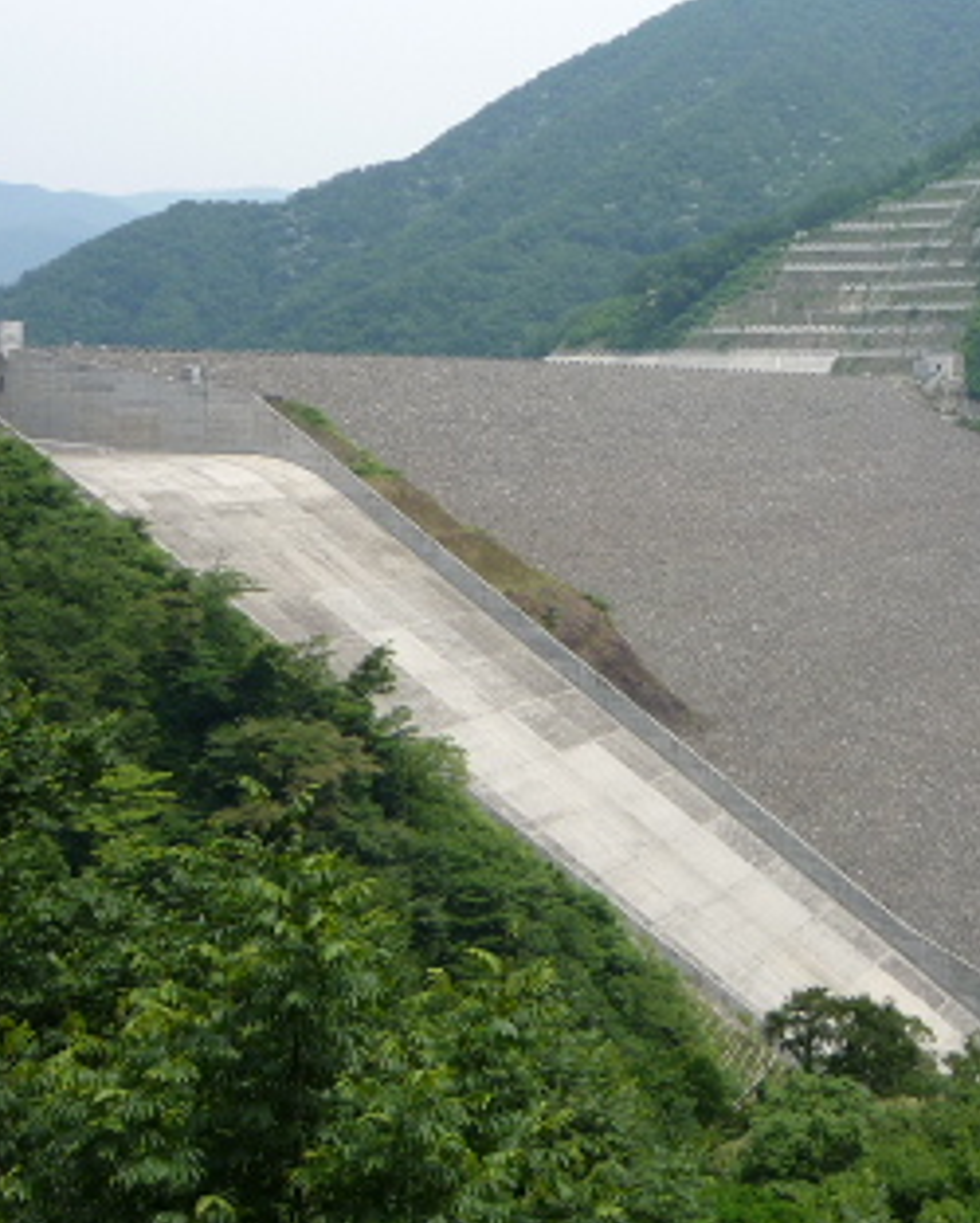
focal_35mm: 50
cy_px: 368
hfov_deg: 29.7
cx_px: 760
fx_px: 1811
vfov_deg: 36.8
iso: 100
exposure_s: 1/640
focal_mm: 4.4
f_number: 4
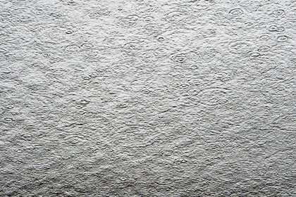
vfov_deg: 6.9
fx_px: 1644
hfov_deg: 10.3
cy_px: 98
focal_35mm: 200
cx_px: 148
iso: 400
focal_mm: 200
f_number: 13
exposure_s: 1/200
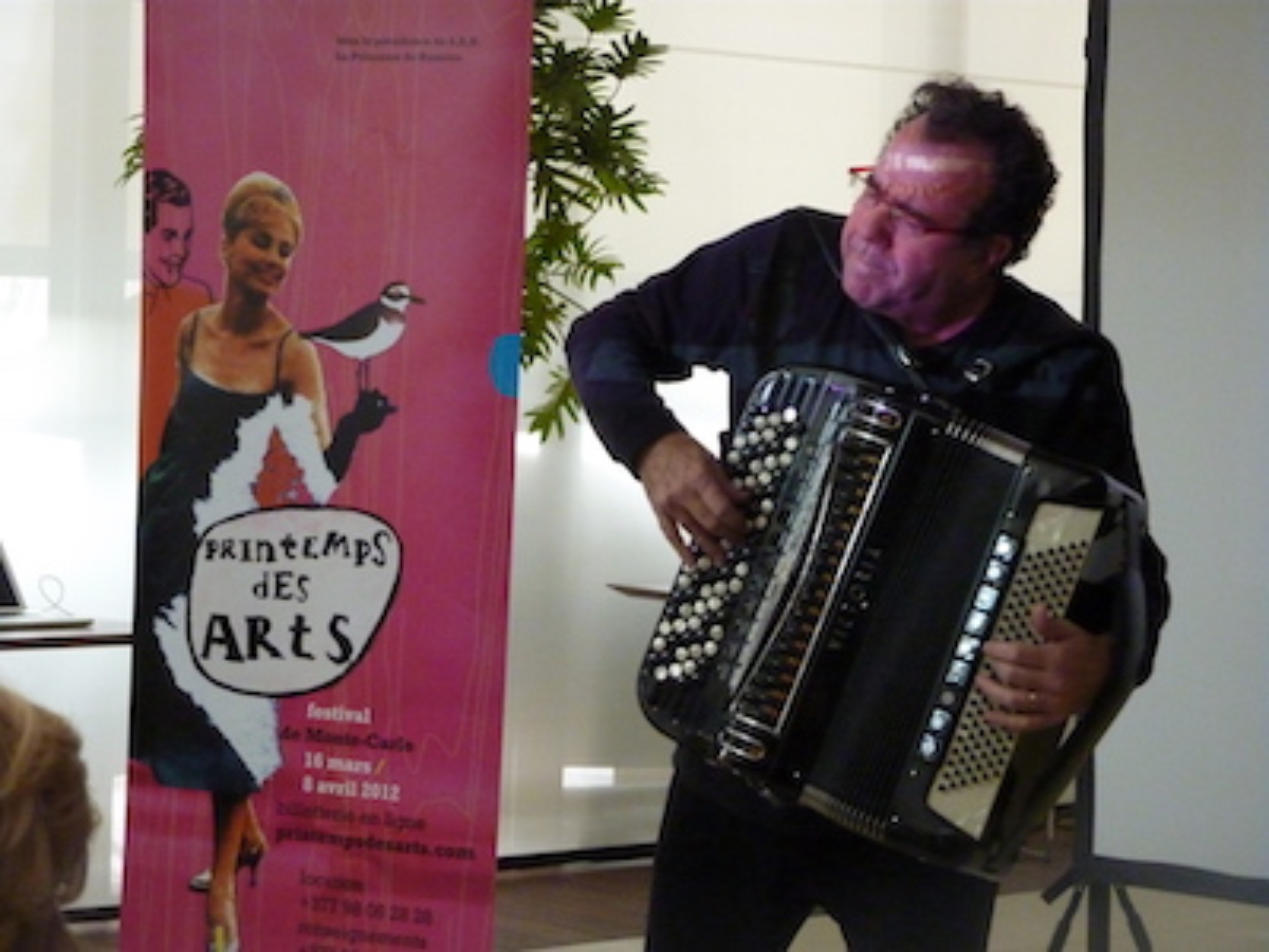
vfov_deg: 14.2
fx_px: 3813
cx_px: 634
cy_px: 476
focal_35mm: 104
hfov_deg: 18.9
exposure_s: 1/50
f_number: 4.3
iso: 800
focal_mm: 17
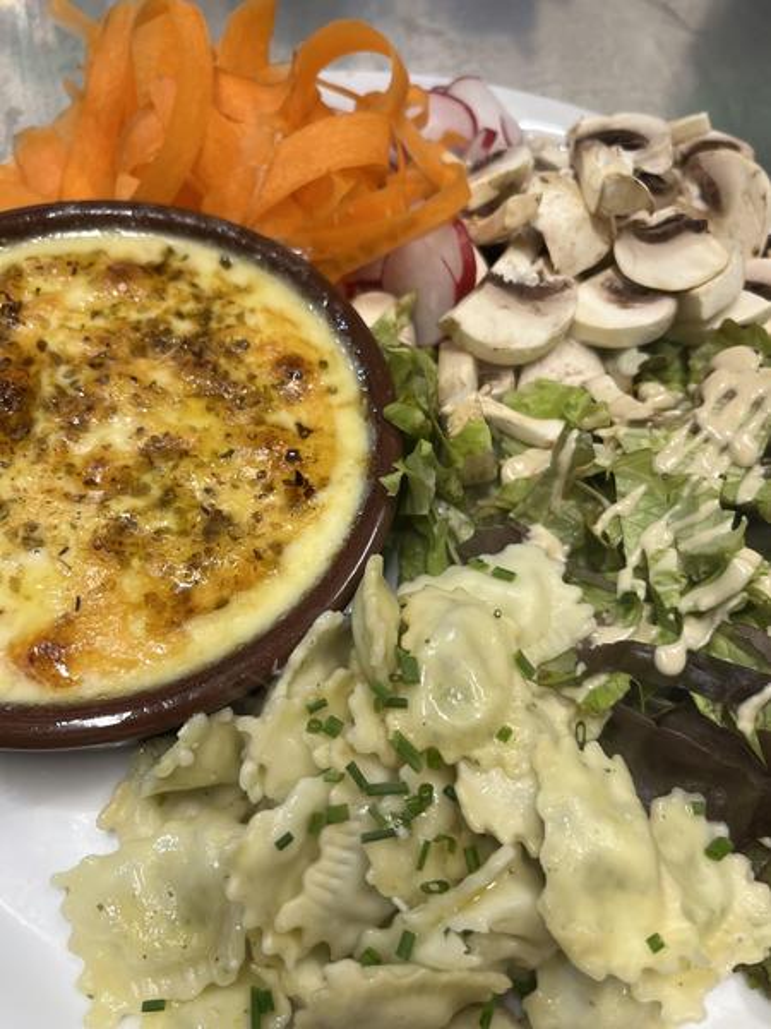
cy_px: 514
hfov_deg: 53.1
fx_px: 772
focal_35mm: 26
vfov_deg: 67.3
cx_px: 386
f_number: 1.6
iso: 100
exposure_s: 1/100
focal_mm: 5.1
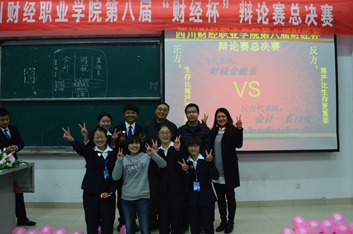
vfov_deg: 43.4
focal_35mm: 30
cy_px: 117
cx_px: 176
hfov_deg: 62.0
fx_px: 294
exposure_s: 1/15
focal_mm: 20
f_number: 6.3
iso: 450
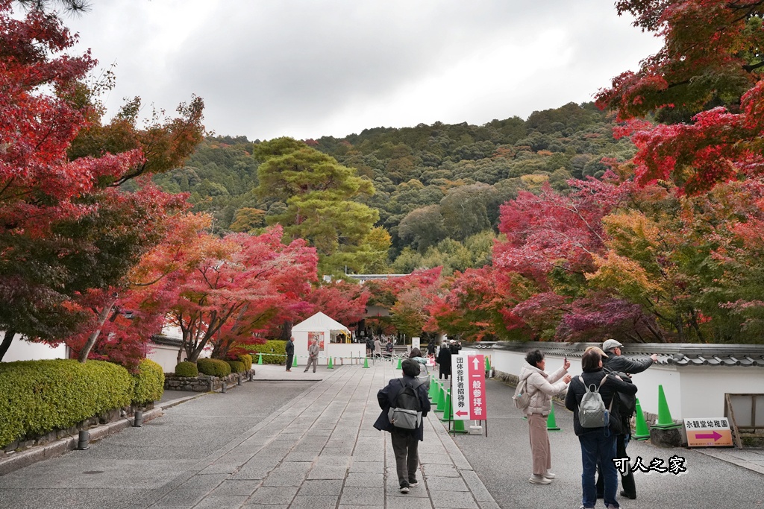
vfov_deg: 37.5
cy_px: 254
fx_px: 751
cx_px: 382
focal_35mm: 35
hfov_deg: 53.9
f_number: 8
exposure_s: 1/2500
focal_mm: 35.4
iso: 3200
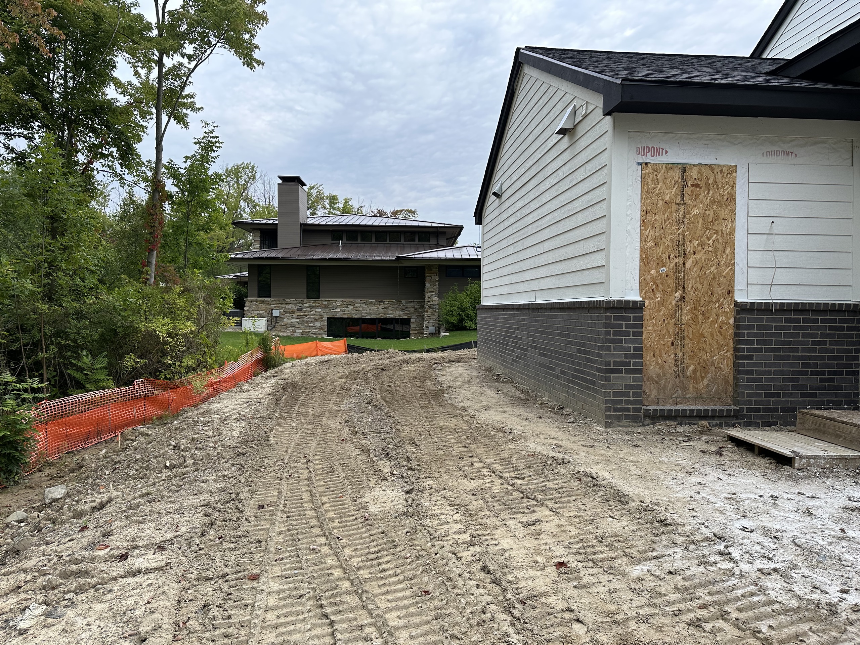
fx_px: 596
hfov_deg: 71.6
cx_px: 430
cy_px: 322
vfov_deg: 56.8
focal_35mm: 24
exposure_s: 1/435
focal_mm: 6.86
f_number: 1.78
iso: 80
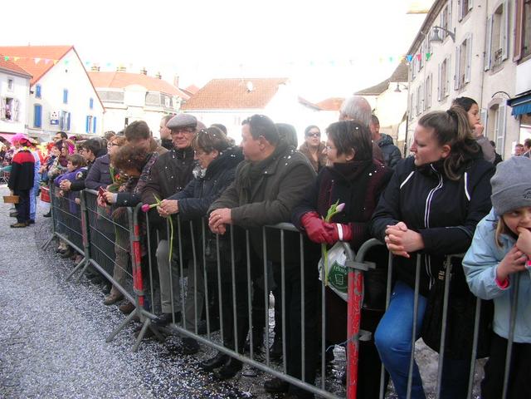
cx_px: 266
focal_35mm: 35
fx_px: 537
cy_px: 200
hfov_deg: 52.6
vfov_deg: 40.7
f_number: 2.8
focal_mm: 5.8
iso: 50
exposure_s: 1/172
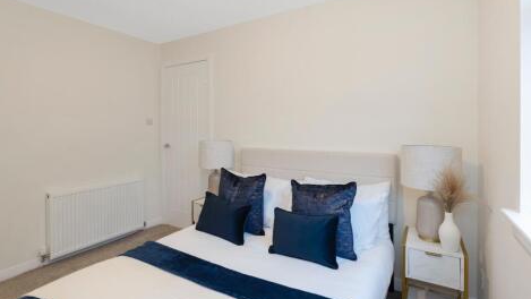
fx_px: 239
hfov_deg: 95.9
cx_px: 268
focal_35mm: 17
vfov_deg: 64.0
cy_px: 149
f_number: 5.6
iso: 160
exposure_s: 1/4
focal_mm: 16
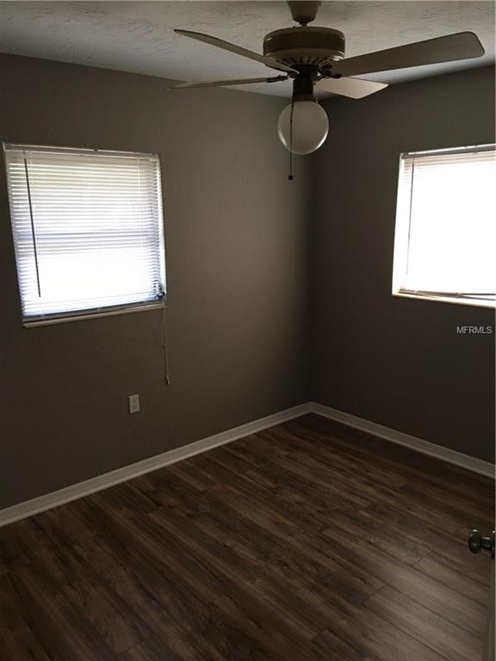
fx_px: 554
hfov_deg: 48.2
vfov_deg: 61.7
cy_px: 330
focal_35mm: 29
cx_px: 248
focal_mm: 4.15
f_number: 2.2
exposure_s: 1/15
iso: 64
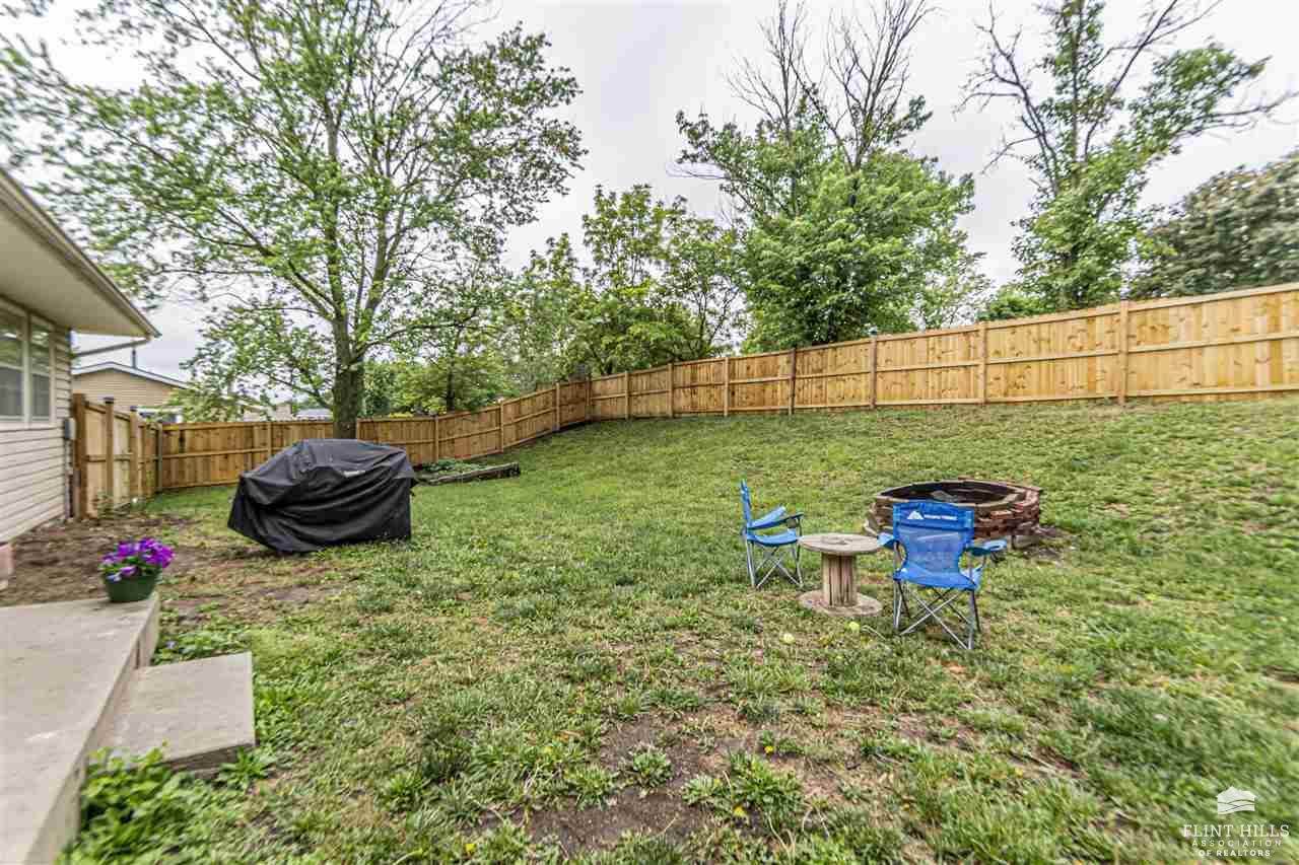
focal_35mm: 15
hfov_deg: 100.4
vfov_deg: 77.3
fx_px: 541
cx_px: 650
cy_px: 432
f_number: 6.3
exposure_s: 1/80
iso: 100
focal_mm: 10
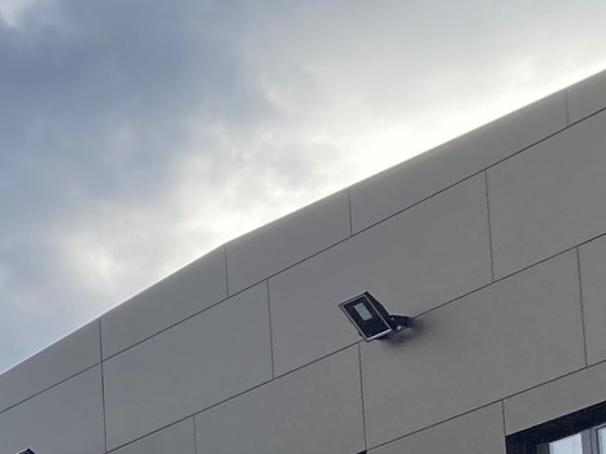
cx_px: -394
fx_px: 2118
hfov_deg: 14.7
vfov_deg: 11.4
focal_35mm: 121
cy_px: 807
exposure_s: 1/600
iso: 20
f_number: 1.8
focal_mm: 3.99
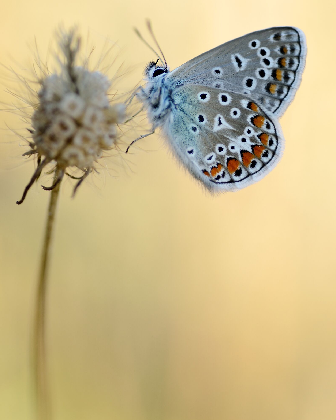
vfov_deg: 12.6
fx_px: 1902
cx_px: 168
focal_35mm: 153
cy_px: 186
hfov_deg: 10.1
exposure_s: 1/320
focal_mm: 90
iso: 200
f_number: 6.3
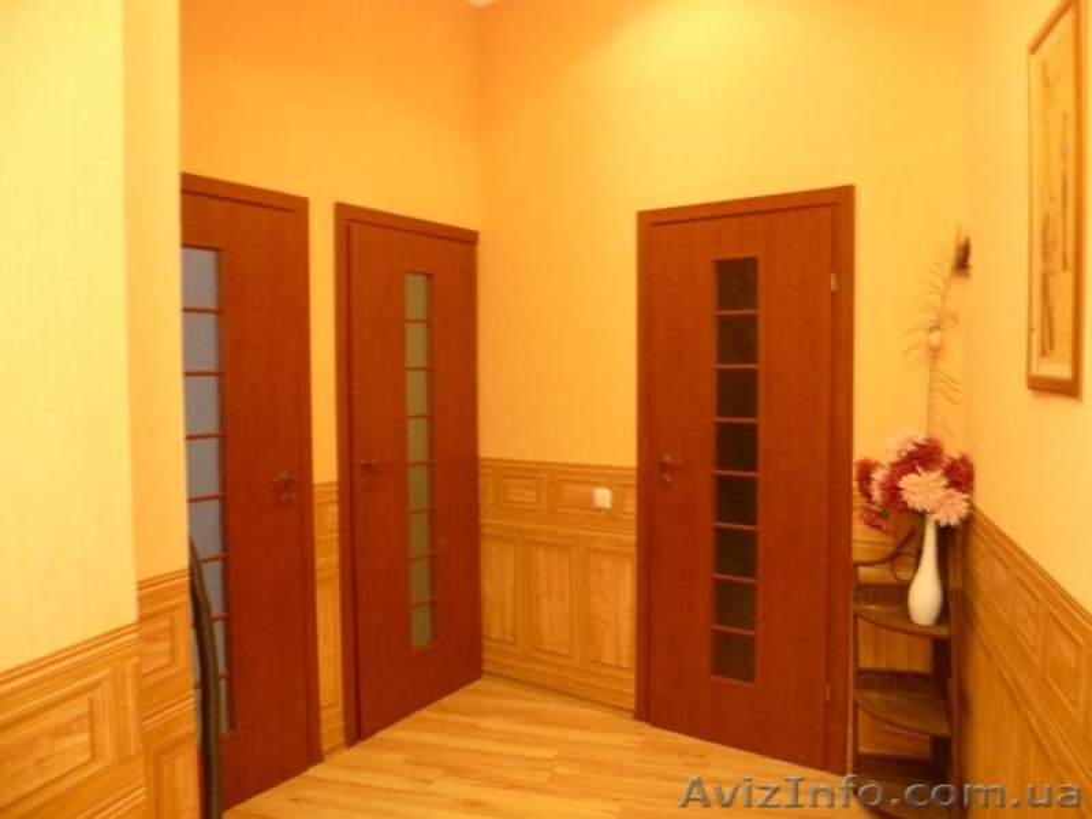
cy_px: 410
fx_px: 883
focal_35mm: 28
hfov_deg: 63.5
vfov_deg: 49.7
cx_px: 546
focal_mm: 5
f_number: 2.8
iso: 320
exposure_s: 1/8
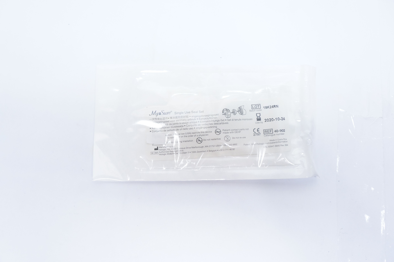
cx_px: 197
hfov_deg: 64.6
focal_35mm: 28
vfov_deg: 45.6
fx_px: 312
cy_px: 131
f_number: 5.6
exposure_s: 1/80
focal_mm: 19
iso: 1600
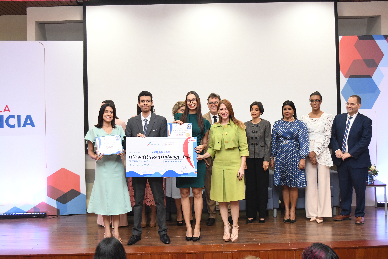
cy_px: 130
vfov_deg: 34.2
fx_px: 420
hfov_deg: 49.6
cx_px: 194
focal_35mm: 39
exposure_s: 1/160
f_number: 5
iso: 2500
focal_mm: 26
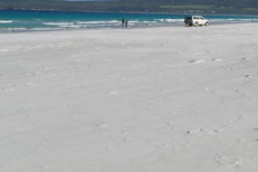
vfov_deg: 12.7
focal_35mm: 108
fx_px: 774
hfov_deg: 18.9
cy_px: 54
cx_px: 175
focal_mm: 10.3
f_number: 7.6
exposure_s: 1/248
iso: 50
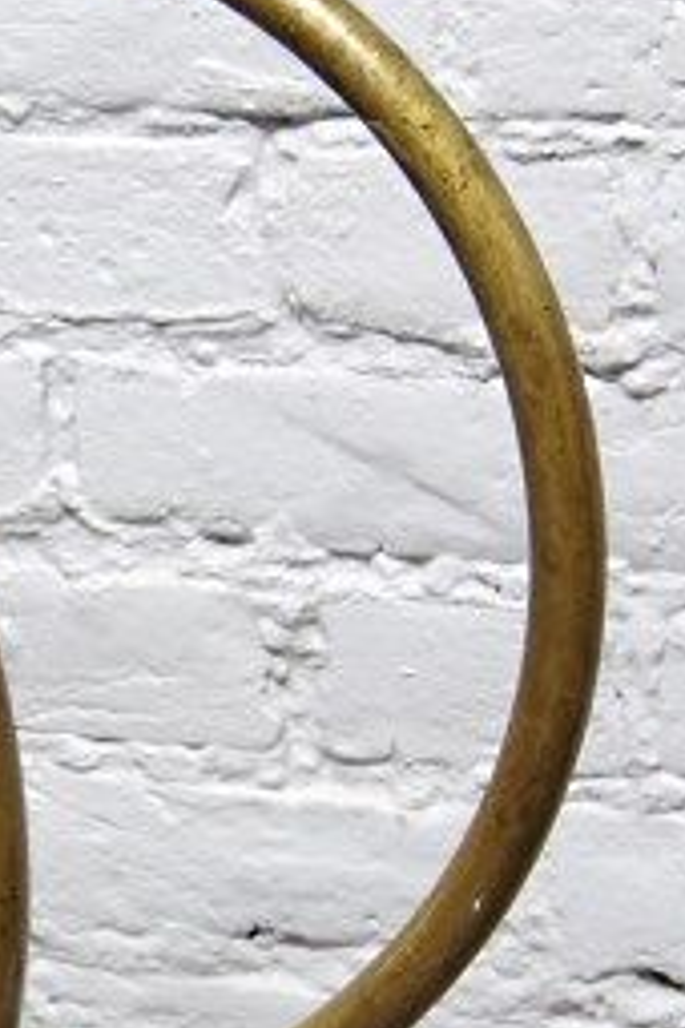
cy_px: 605
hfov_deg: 7.1
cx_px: -230
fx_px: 5480
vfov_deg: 10.7
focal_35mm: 192
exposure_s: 1/25
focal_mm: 26
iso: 400
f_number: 4
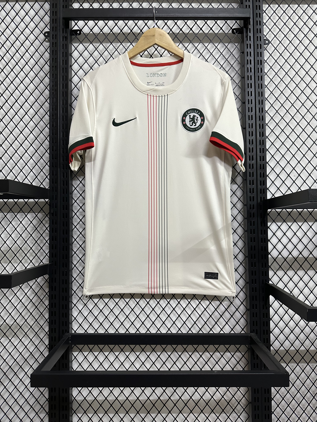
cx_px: 158
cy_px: 211
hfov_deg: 56.8
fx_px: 293
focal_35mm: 24
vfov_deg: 71.6
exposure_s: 1/50
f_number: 1.78
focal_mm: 6.86
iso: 400
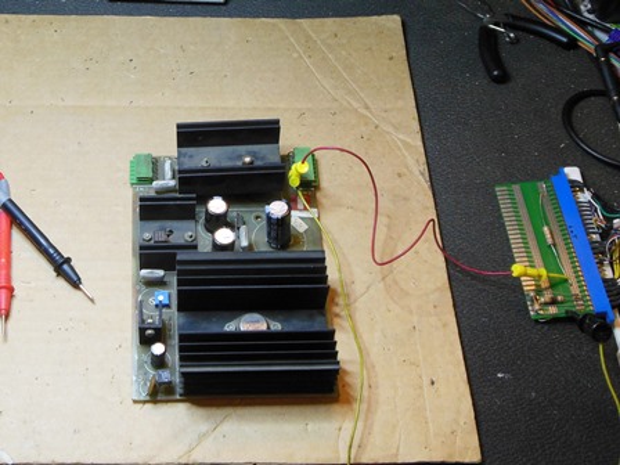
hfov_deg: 49.0
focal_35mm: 38
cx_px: 310
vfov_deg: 37.7
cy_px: 232
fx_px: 681
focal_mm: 6.8
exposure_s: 1/30
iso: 400
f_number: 3.6
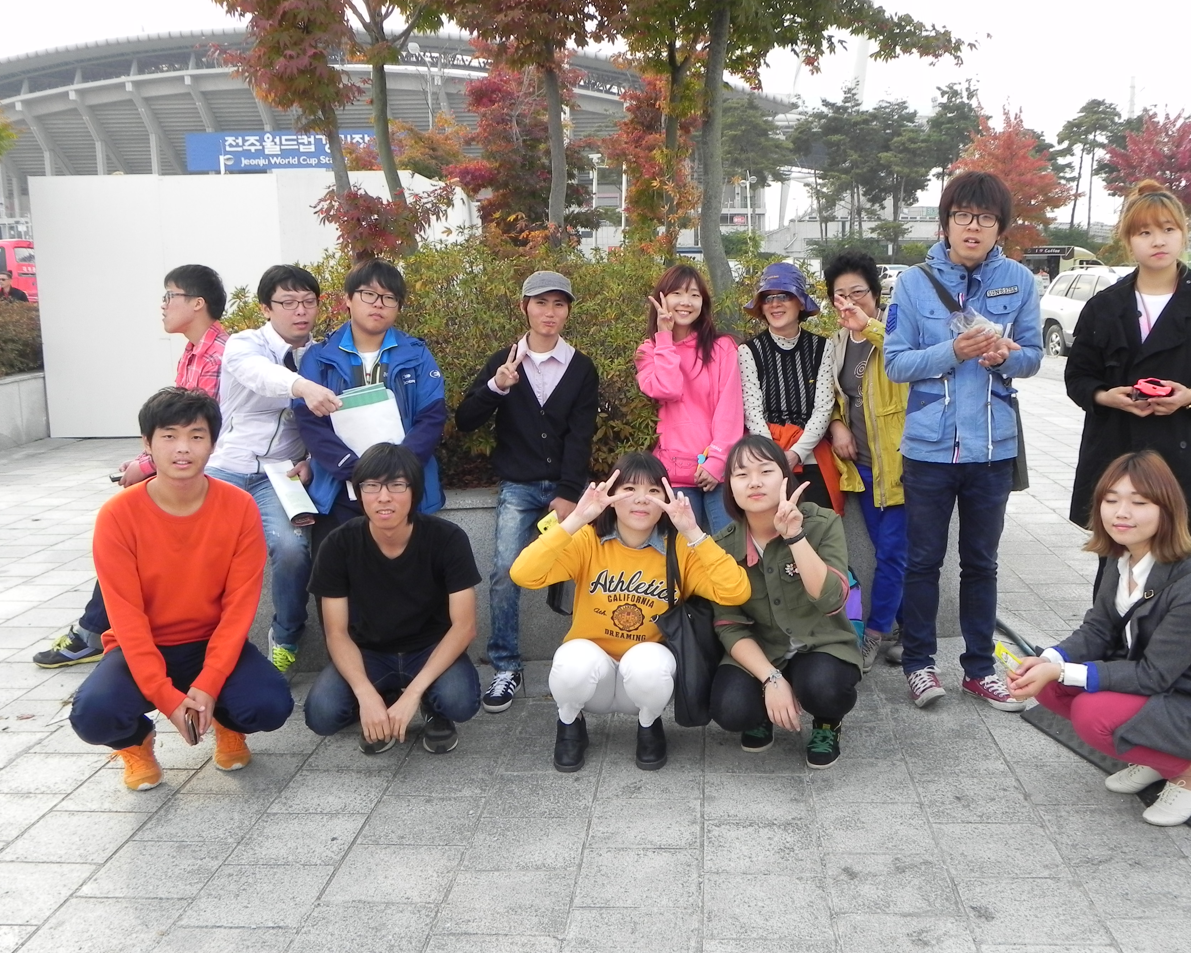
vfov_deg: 42.2
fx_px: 1234
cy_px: 475
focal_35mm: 35
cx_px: 642
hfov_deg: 51.5
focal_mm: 5.9
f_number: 4.5
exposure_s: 1/157
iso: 160
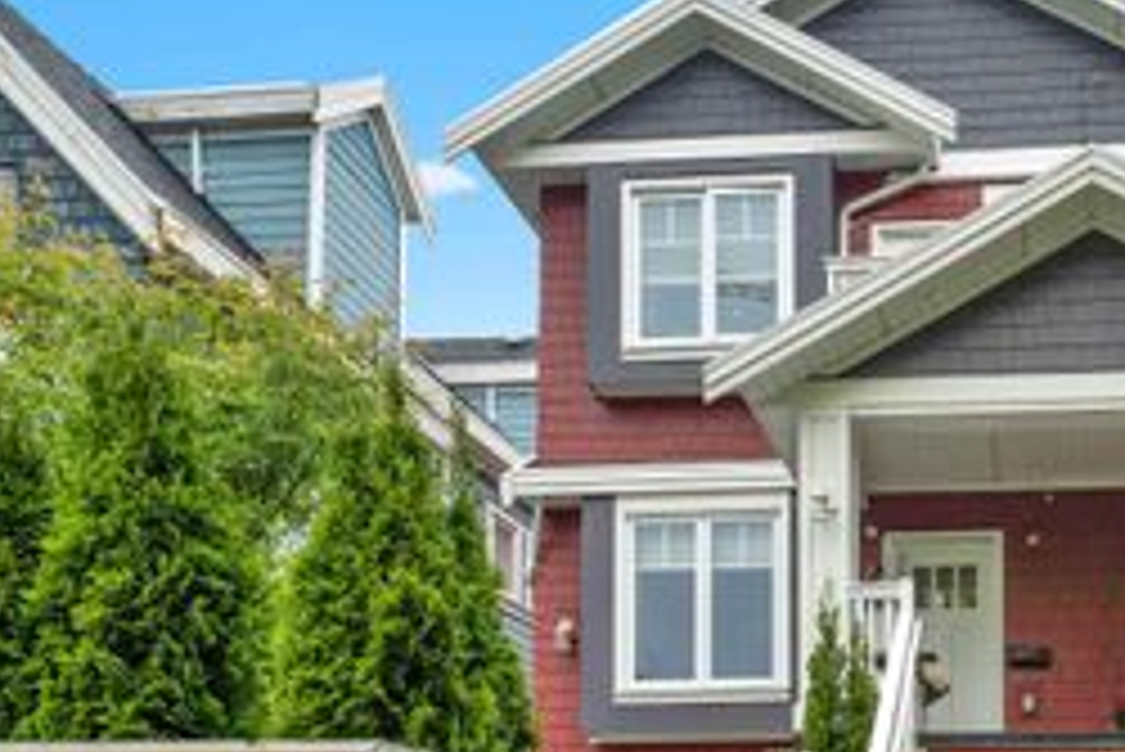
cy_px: 597
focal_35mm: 32
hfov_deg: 52.3
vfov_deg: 39.6
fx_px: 1001
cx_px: 994
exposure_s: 1/1250
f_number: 8
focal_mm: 16
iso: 2000
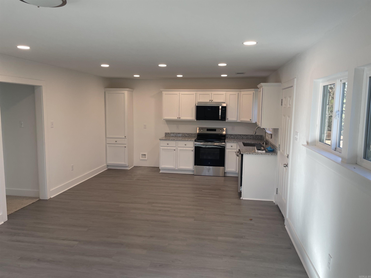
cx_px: 186
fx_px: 279
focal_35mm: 26
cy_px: 139
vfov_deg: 53.1
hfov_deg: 67.3
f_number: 1.6
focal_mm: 4.2
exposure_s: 1/132
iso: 32
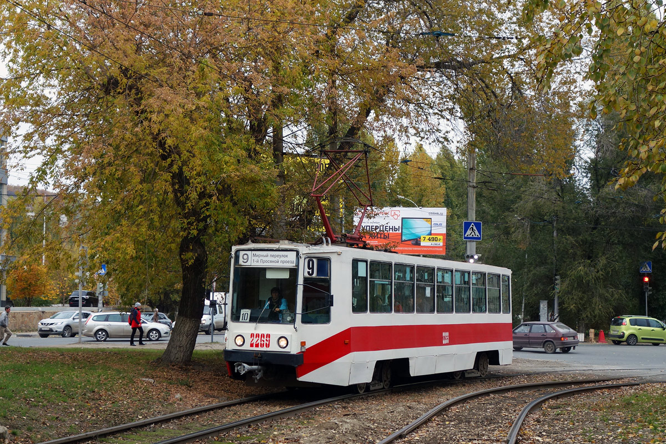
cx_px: 333
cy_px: 222
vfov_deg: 26.0
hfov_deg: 38.2
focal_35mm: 52
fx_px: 962
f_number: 3.5
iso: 200
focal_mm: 19.31
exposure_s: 1/500
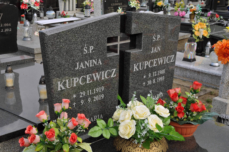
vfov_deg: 23.7
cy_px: 76
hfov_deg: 35.1
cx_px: 114
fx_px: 362
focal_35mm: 57
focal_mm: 38
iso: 640
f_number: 13
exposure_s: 1/160
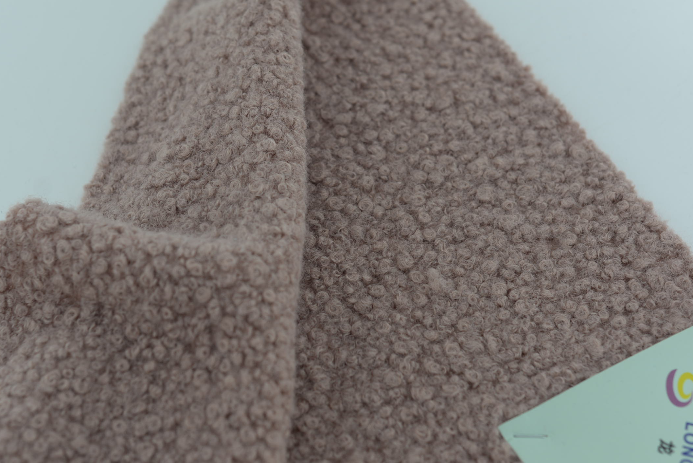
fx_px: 1367
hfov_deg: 28.4
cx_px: 289
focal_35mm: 71
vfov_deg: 19.1
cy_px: 153
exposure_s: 1/250
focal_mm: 50
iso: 100
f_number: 3.5
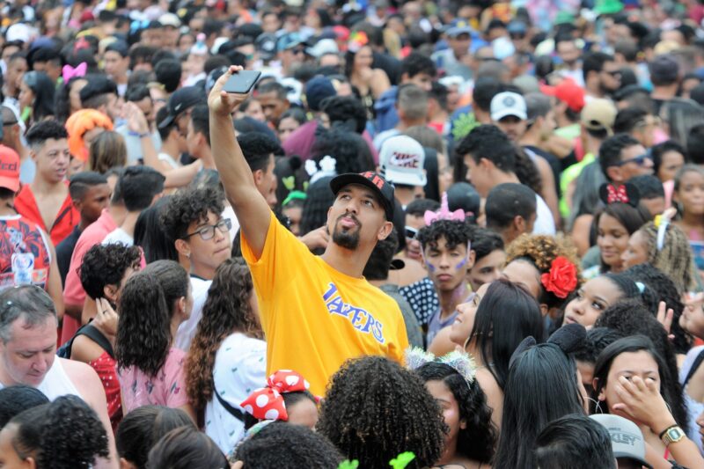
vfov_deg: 7.3
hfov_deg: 11.0
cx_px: 352
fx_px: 3666
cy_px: 234
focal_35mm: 188
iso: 400
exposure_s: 1/500
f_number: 5
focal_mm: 125
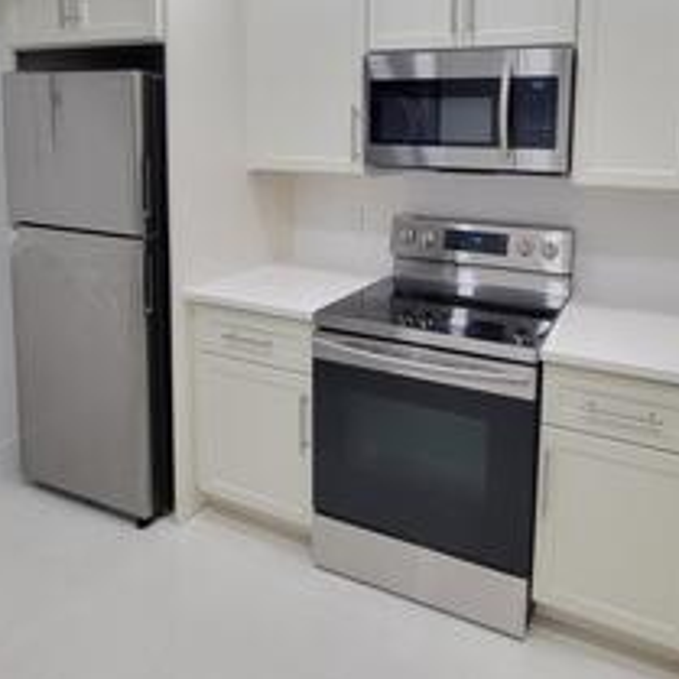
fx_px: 488
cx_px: 455
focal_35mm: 22
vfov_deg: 66.7
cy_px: 198
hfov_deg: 67.6
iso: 100
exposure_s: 1/60
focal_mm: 2.2
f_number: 2.2
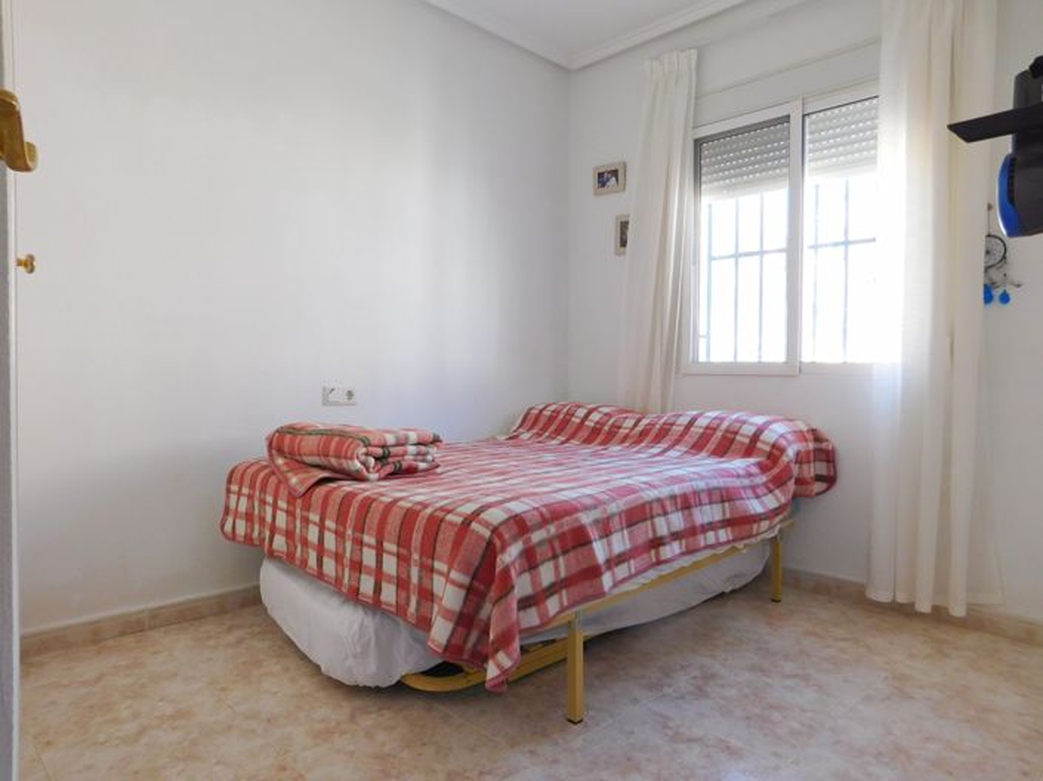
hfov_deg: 74.0
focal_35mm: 23
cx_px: 522
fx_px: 693
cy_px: 390
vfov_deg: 58.8
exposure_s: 1/50
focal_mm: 4
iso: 125
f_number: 3
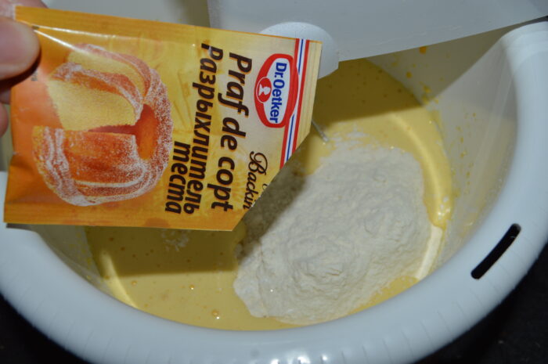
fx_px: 593
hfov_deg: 49.6
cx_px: 274
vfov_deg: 34.1
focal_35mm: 39
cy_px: 182
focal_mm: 26
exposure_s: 1/60
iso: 100
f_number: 8
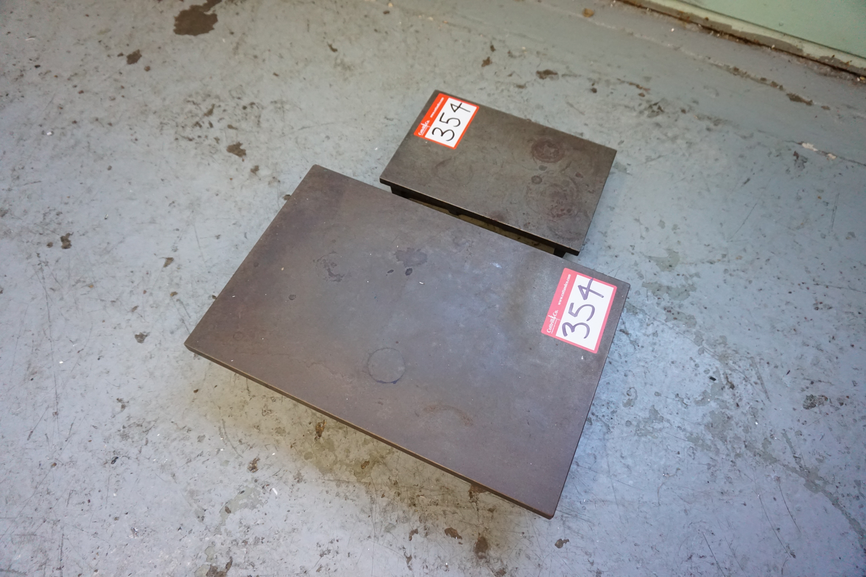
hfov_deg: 73.7
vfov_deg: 53.1
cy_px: 288
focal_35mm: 24
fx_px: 577
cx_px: 433
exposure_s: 1/160
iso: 2500
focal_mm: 16
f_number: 3.5
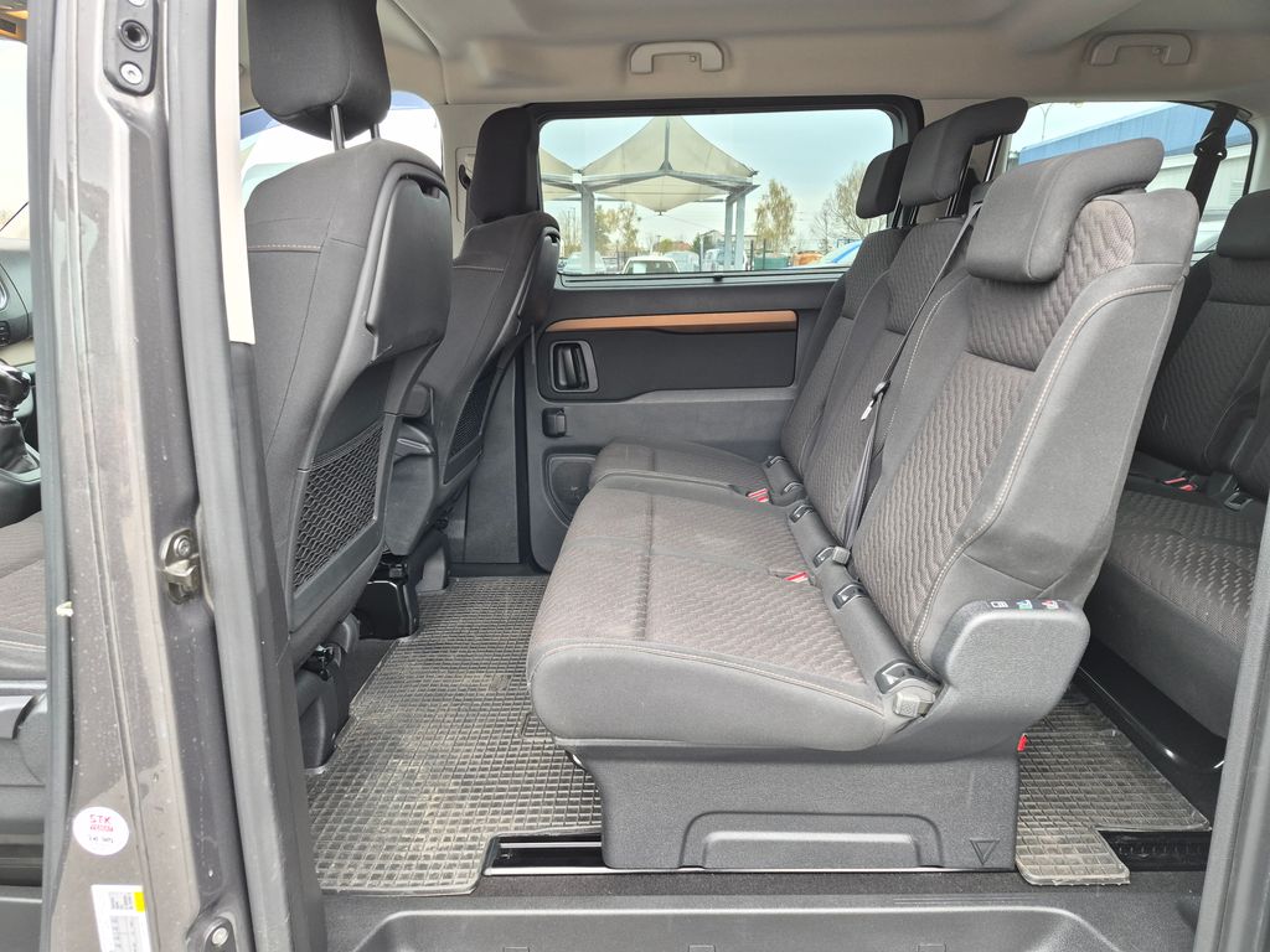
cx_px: 635
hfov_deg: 73.9
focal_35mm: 23
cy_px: 476
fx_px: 844
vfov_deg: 58.9
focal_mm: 5.4
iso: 100
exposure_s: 1/180
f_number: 1.8
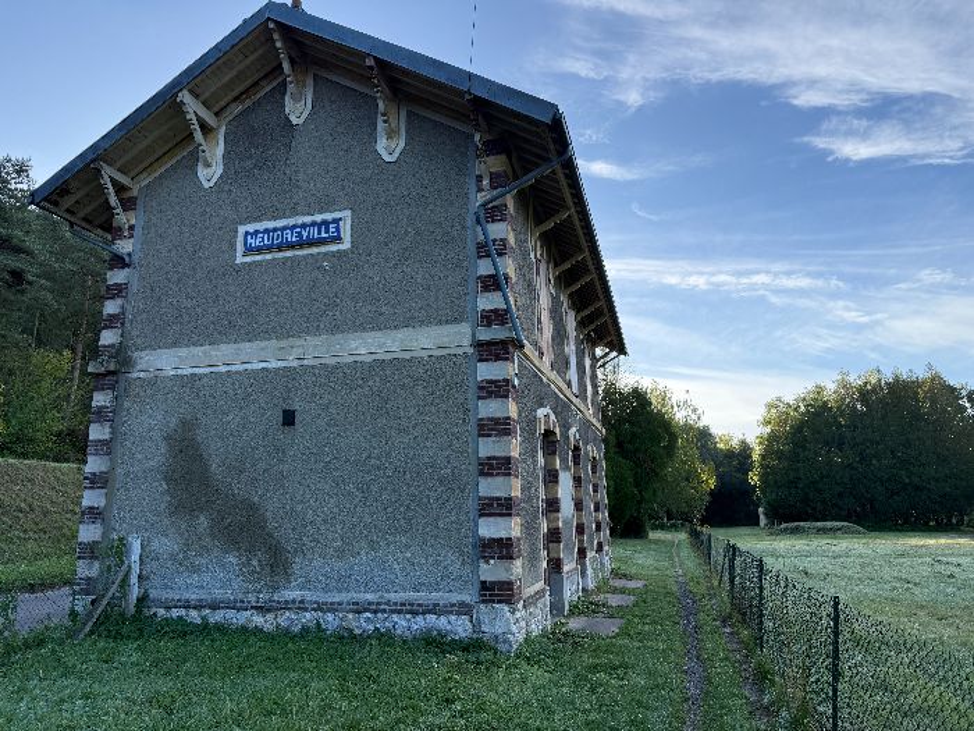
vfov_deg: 56.8
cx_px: 487
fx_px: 675
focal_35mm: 24
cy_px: 366
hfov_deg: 71.6
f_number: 1.78
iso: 100
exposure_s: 1/1618
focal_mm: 6.76
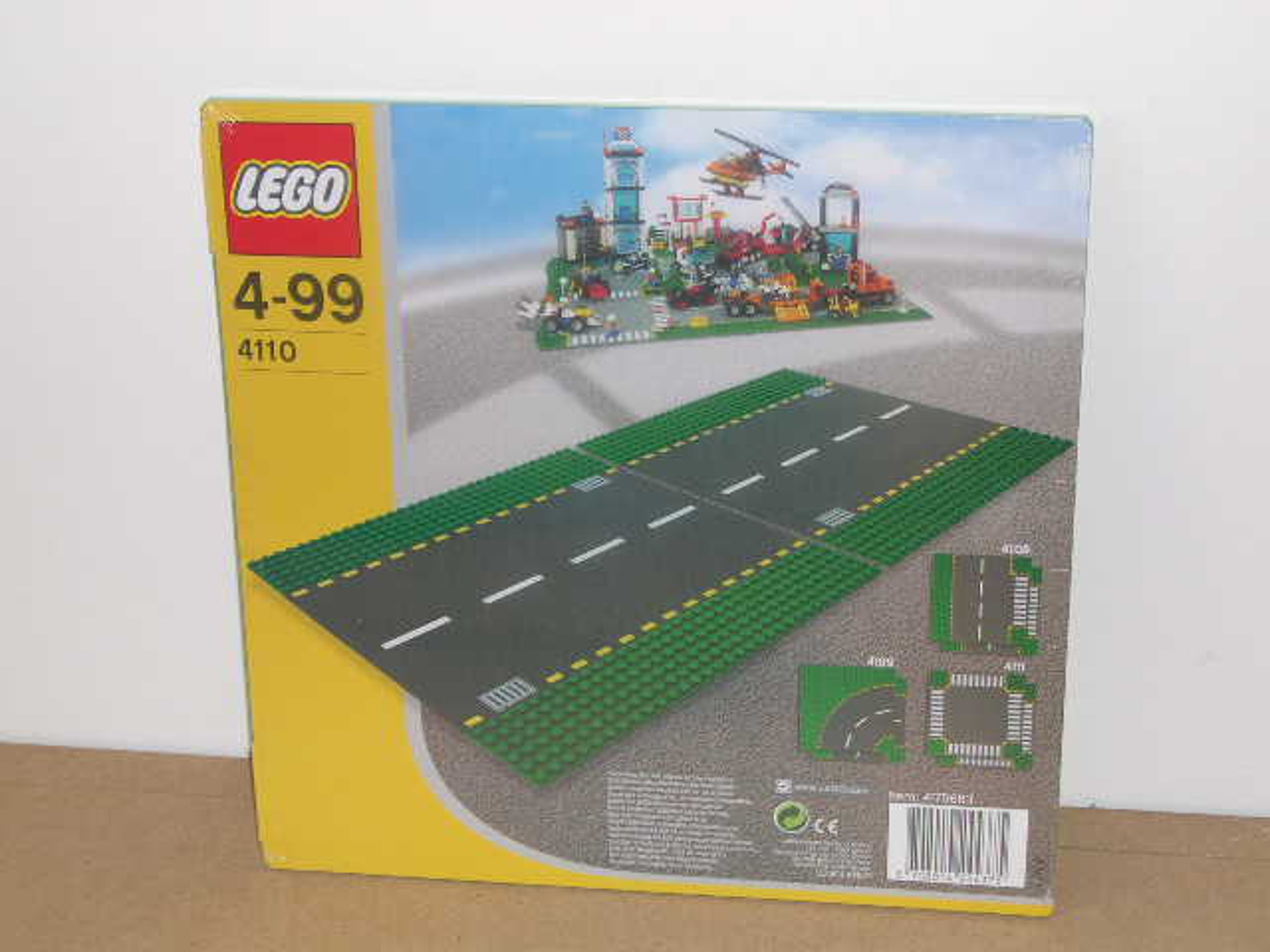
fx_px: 2458
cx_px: 635
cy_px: 476
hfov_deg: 29.0
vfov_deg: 21.9
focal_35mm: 67
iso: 100
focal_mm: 14.2
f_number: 3.7
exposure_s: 1/60
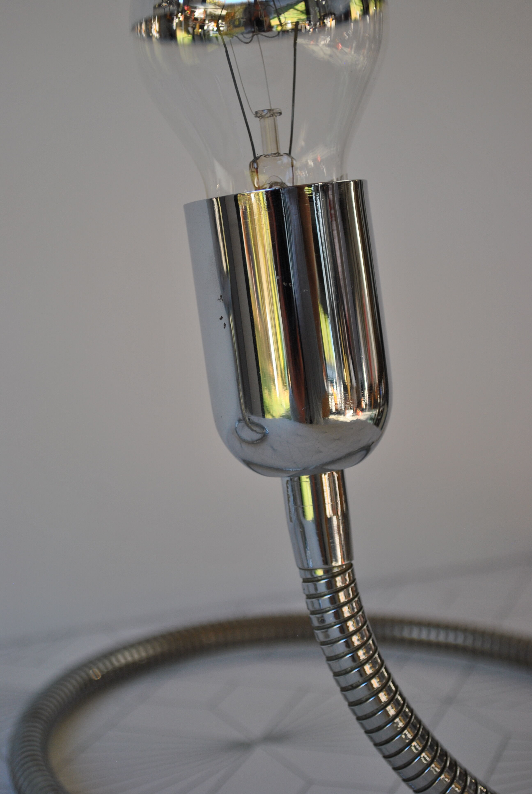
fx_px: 1525
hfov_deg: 19.8
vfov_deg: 29.2
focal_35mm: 69
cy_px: 397
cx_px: 266
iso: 200
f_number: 5.3
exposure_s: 1/100
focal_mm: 46
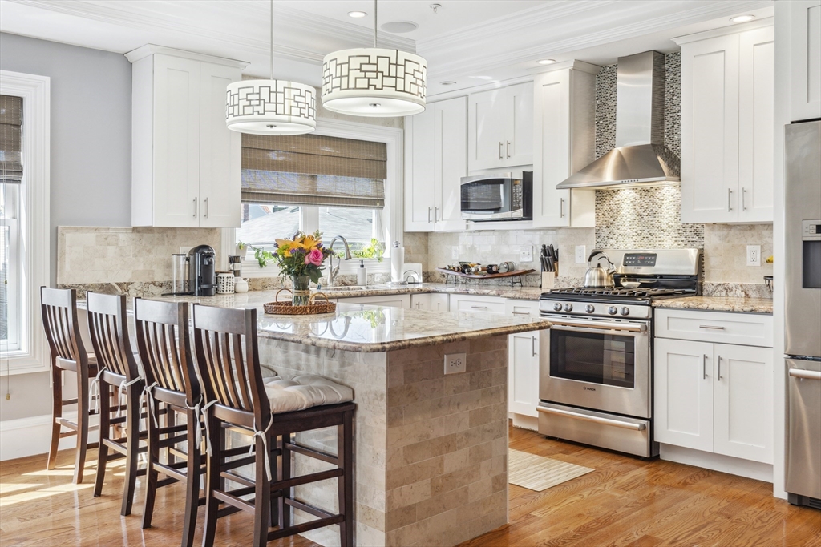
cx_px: 410
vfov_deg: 41.1
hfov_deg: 58.7
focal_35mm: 32
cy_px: 274
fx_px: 730
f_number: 7.1
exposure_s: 1/40
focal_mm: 32
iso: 250
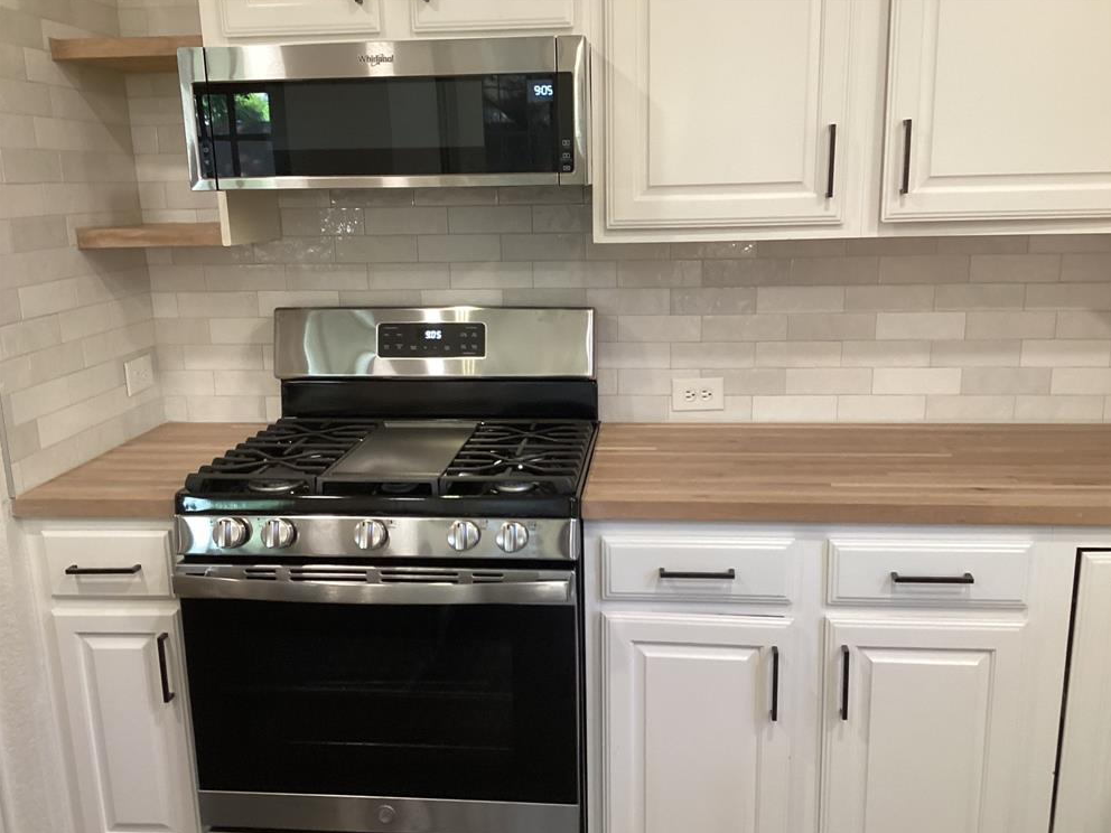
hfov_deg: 56.8
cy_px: 423
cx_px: 571
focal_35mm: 32
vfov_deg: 44.2
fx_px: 1027
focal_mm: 3.3
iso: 250
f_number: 2.4
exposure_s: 1/60
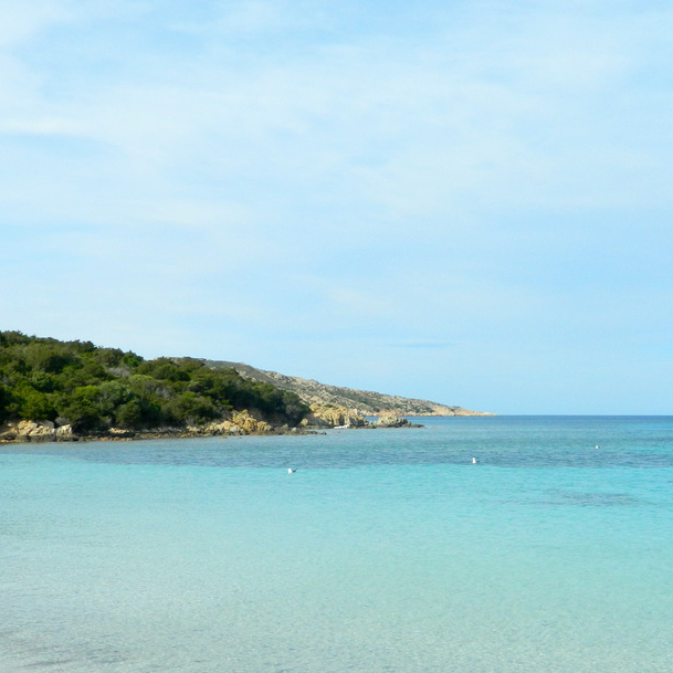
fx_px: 1188
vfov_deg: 31.4
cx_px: 341
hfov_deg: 31.6
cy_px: 454
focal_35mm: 54
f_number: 9.1
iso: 80
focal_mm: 5.6
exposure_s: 1/200
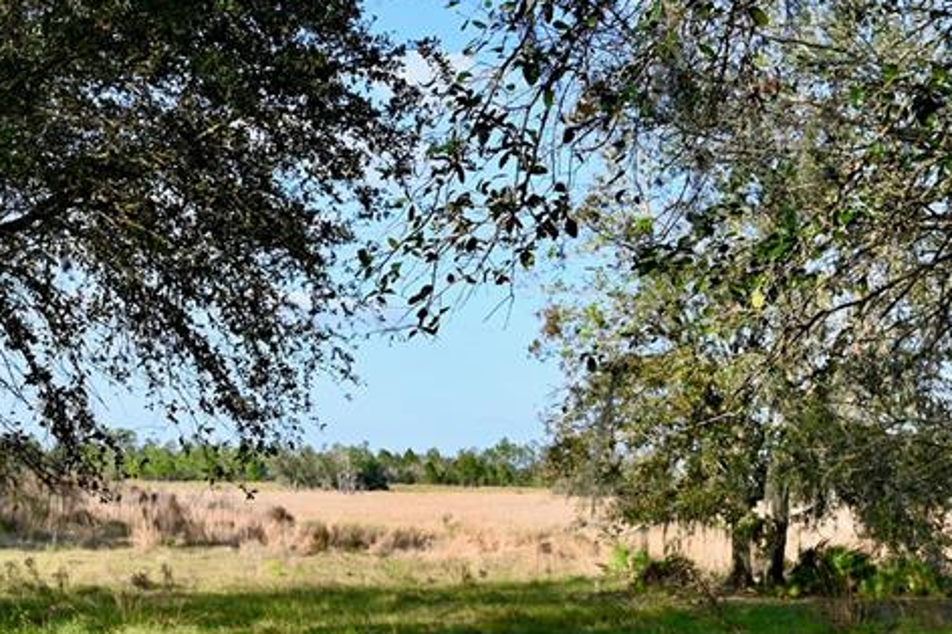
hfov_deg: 30.4
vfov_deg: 20.4
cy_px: 470
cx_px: 368
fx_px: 1746
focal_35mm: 66
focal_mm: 30.5
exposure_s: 1/250
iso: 100
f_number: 5.6
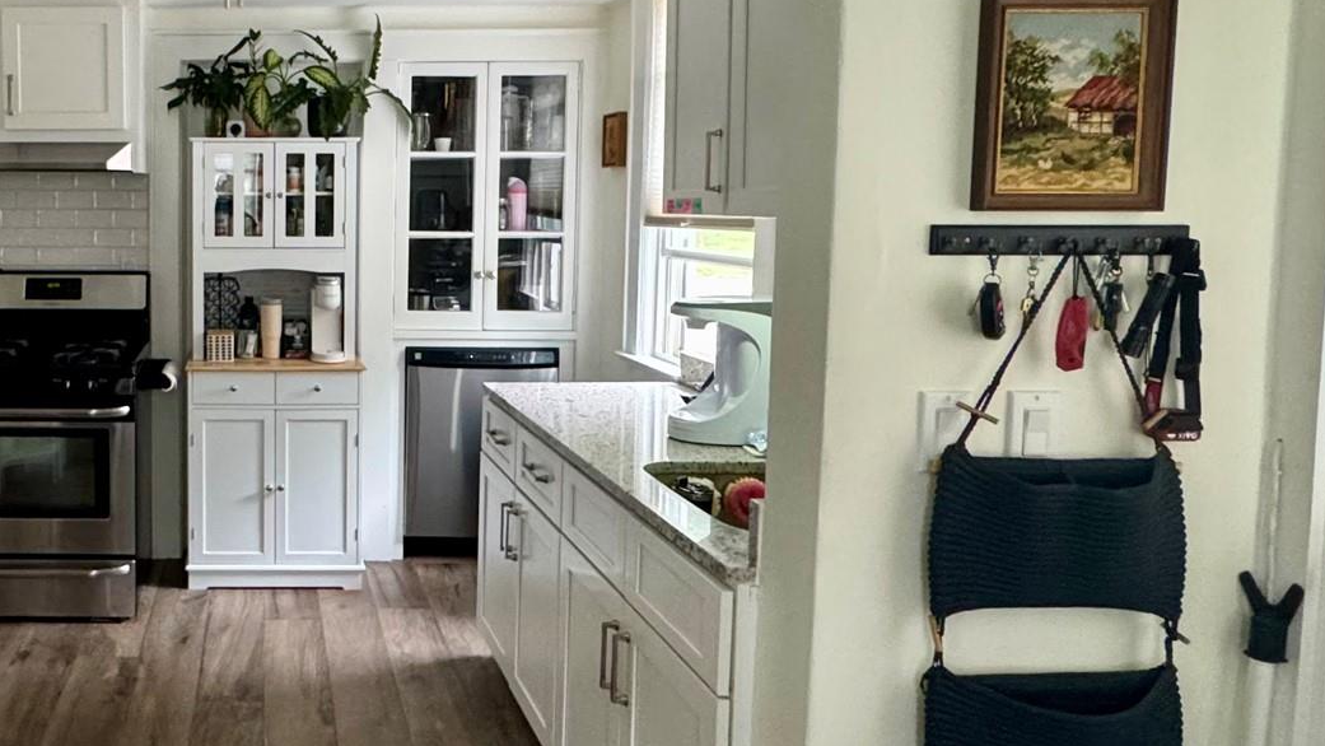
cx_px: 223
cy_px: 270
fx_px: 1054
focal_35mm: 30
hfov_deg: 58.2
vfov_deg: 38.7
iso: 500
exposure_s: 1/60
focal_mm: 2.22
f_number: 2.2
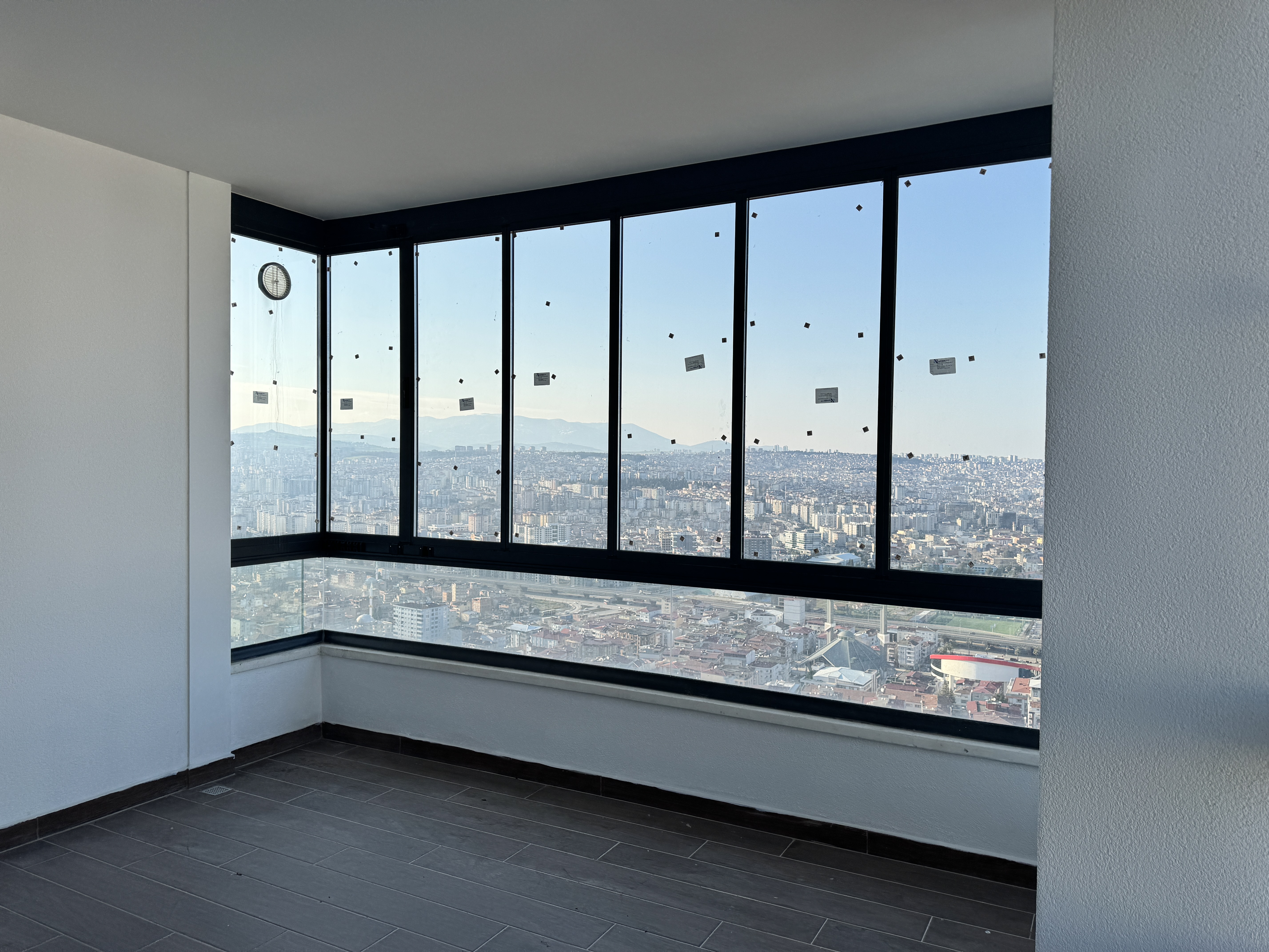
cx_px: 634
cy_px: 476
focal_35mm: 24
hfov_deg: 71.6
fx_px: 880
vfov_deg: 56.8
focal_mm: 6.76
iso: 80
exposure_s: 1/3413
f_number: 1.78
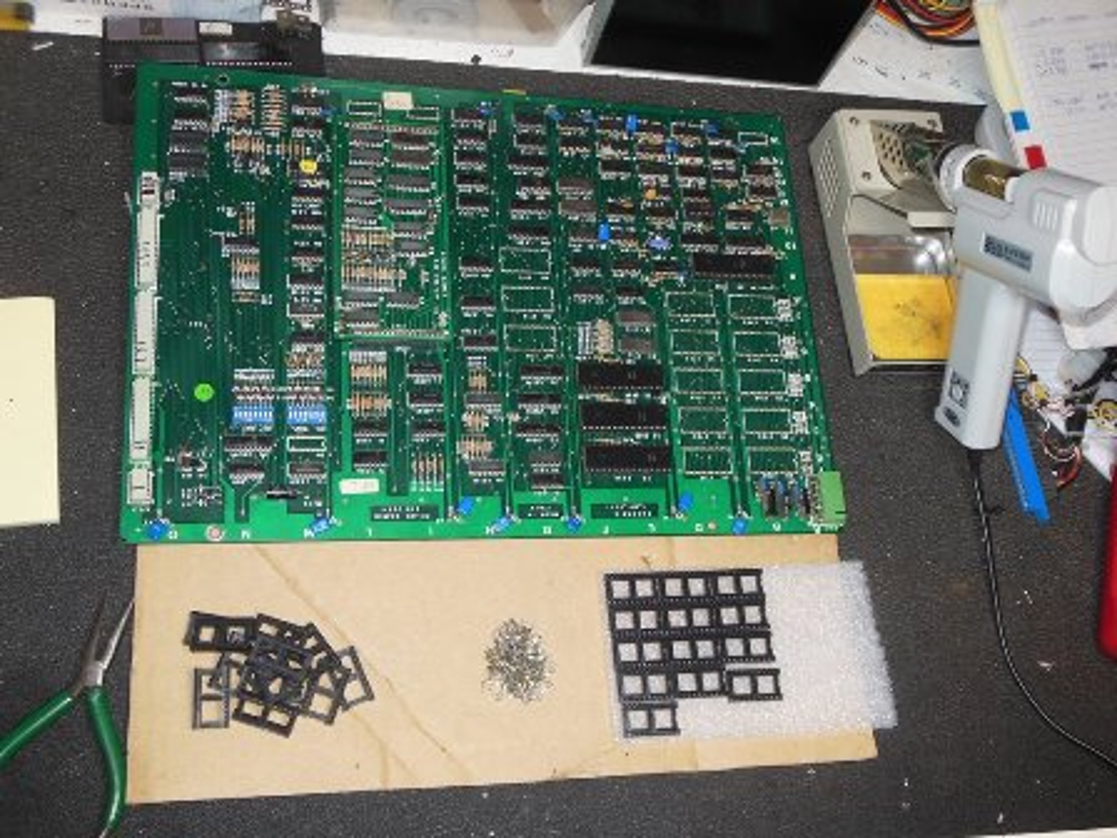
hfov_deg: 49.0
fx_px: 1226
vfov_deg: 37.7
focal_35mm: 38
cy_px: 419
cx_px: 558
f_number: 3.6
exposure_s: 1/30
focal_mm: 6.8
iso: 200
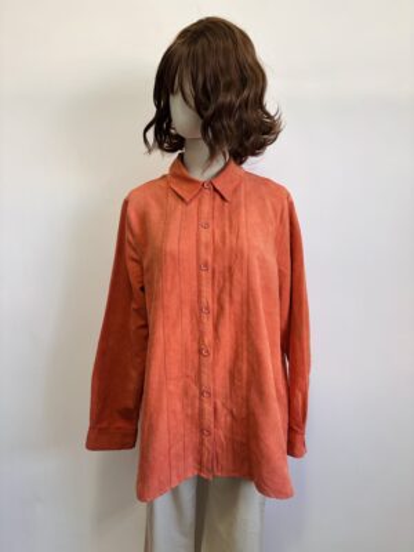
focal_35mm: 26
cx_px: 207
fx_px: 415
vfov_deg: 67.3
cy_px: 276
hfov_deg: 53.1
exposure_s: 1/60
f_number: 1.6
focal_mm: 5.96
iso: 200
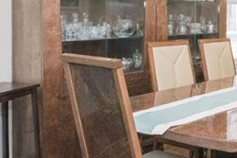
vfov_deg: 25.0
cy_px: 26
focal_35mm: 53
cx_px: 262
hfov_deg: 32.8
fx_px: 349
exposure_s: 1/60
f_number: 8
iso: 1600
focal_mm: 10
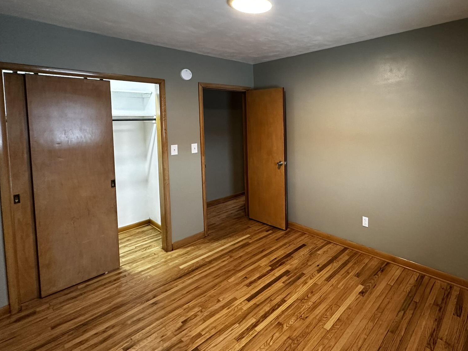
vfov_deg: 67.6
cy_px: 131
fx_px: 257
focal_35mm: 19
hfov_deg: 82.6
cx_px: 300
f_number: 2.2
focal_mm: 2.22
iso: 400
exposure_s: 1/60
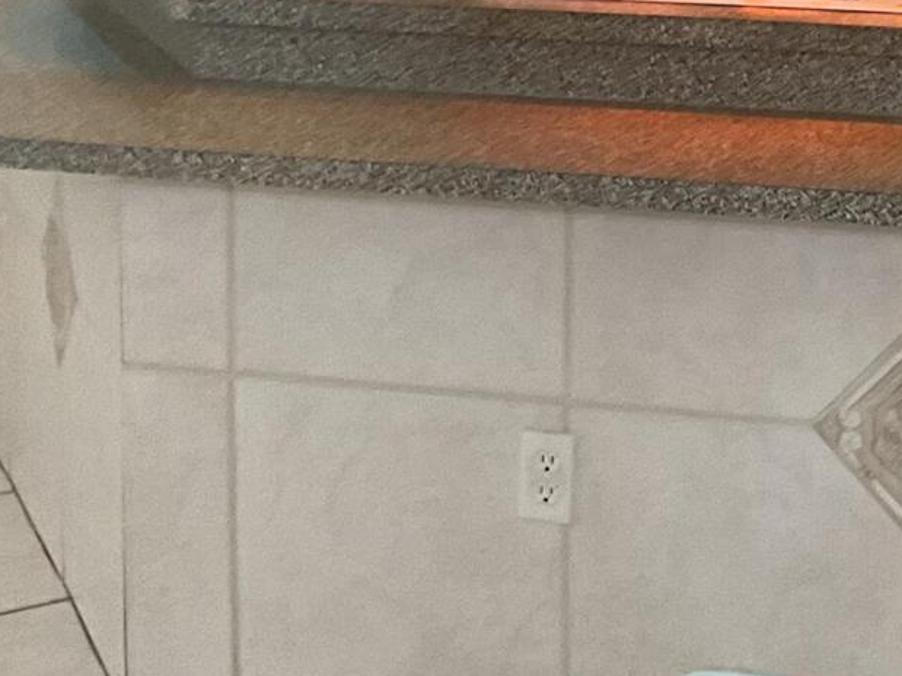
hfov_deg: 18.9
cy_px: -405
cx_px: 1172
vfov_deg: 14.2
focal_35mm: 96
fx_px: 2501
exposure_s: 1/60
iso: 160
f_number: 1.8
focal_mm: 3
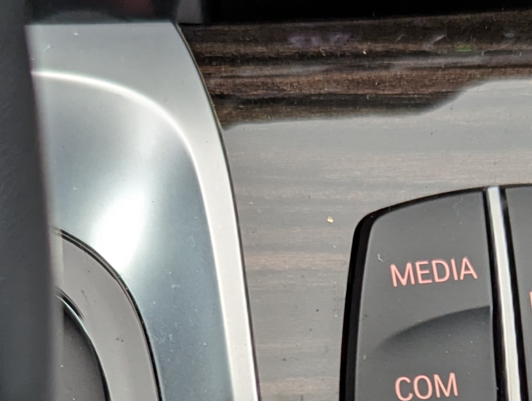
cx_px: 344
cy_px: 594
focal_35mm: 85
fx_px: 1308
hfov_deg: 22.9
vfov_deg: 16.0
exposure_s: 1/50
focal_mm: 6.81
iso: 255
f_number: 1.85
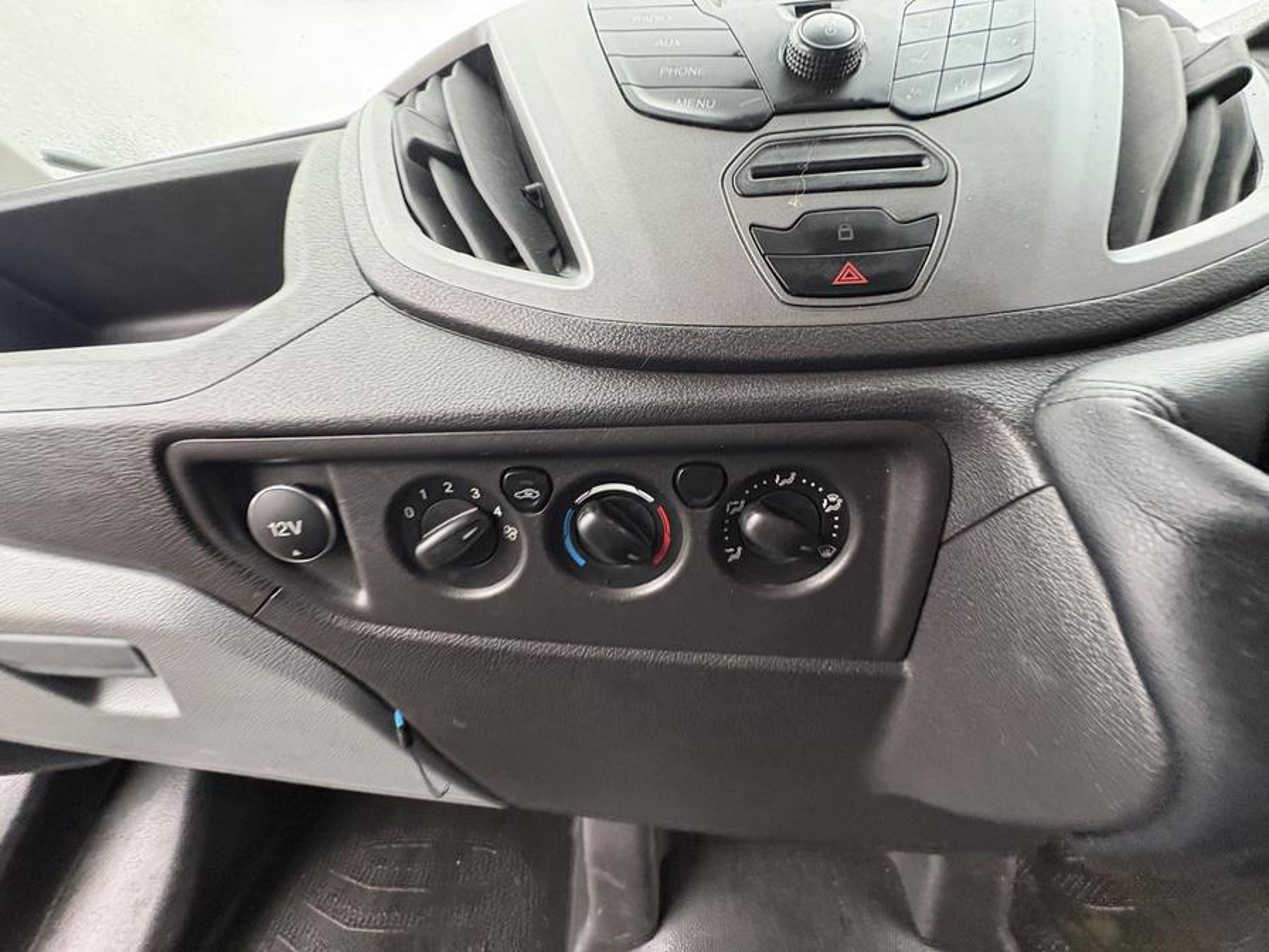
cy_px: 476
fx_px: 513
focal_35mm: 14
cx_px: 634
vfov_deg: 85.7
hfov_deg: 102.1
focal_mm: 2.22
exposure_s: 1/60
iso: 500
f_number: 2.2
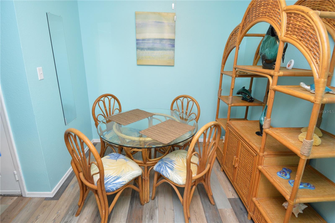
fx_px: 167
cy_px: 112
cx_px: 168
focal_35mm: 18
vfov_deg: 67.3
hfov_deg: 90.1
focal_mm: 12
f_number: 4
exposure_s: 1/60
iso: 900
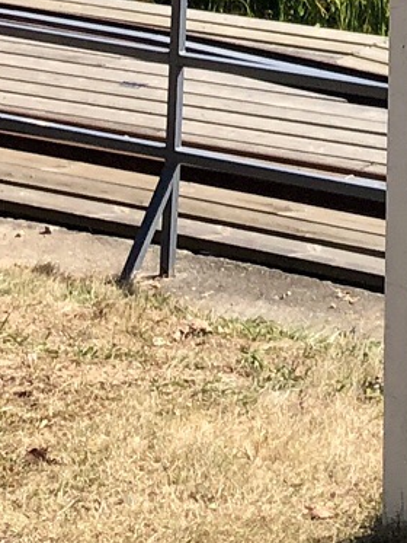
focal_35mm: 150
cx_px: 587
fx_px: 2350
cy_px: -491
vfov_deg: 11.9
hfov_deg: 9.6
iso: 20
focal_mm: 4
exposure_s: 1/2183
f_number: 1.8
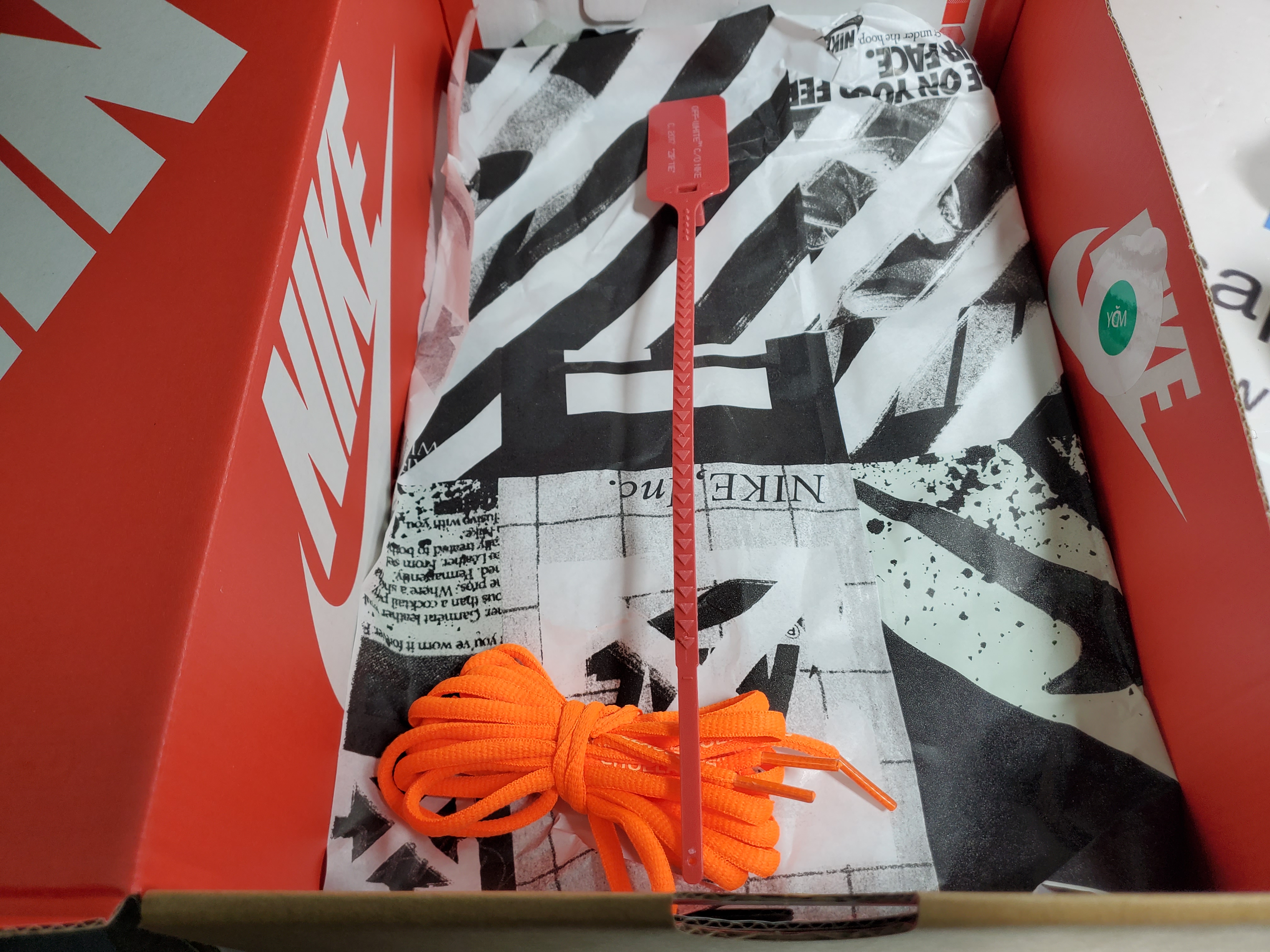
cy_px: 476
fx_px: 954
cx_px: 635
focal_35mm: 26
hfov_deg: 67.3
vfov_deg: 53.1
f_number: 1.5
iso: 50
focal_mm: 4.3
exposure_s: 1/281
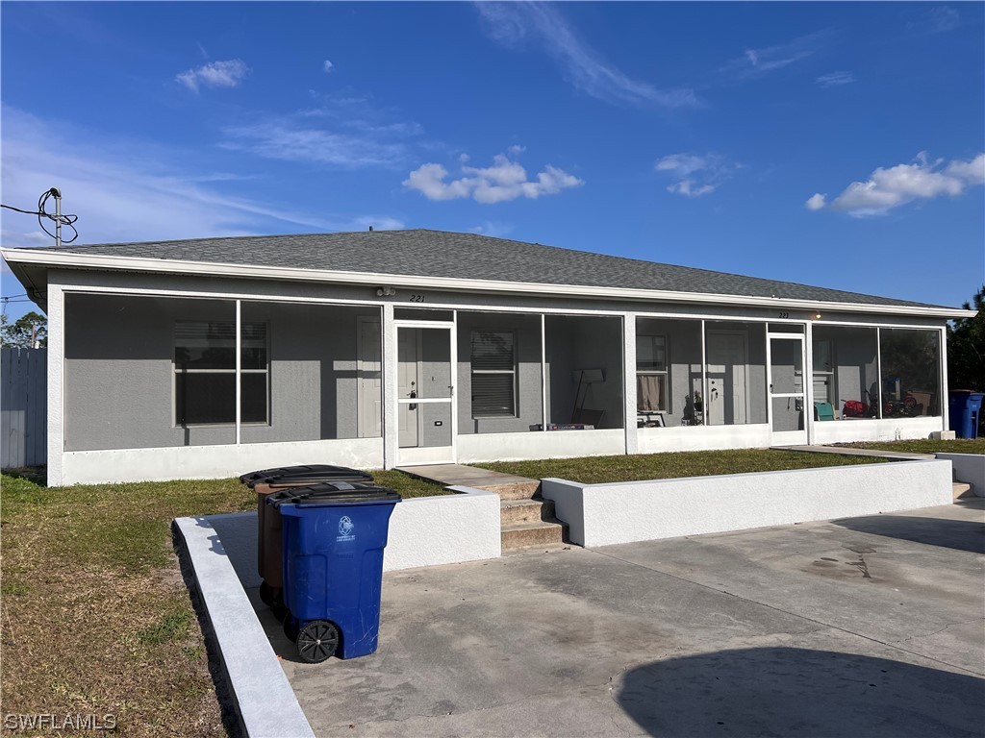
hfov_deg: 67.3
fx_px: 740
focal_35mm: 26
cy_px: 369
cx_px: 492
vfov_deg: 53.1
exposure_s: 1/8000
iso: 50
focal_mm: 5.7
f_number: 1.5
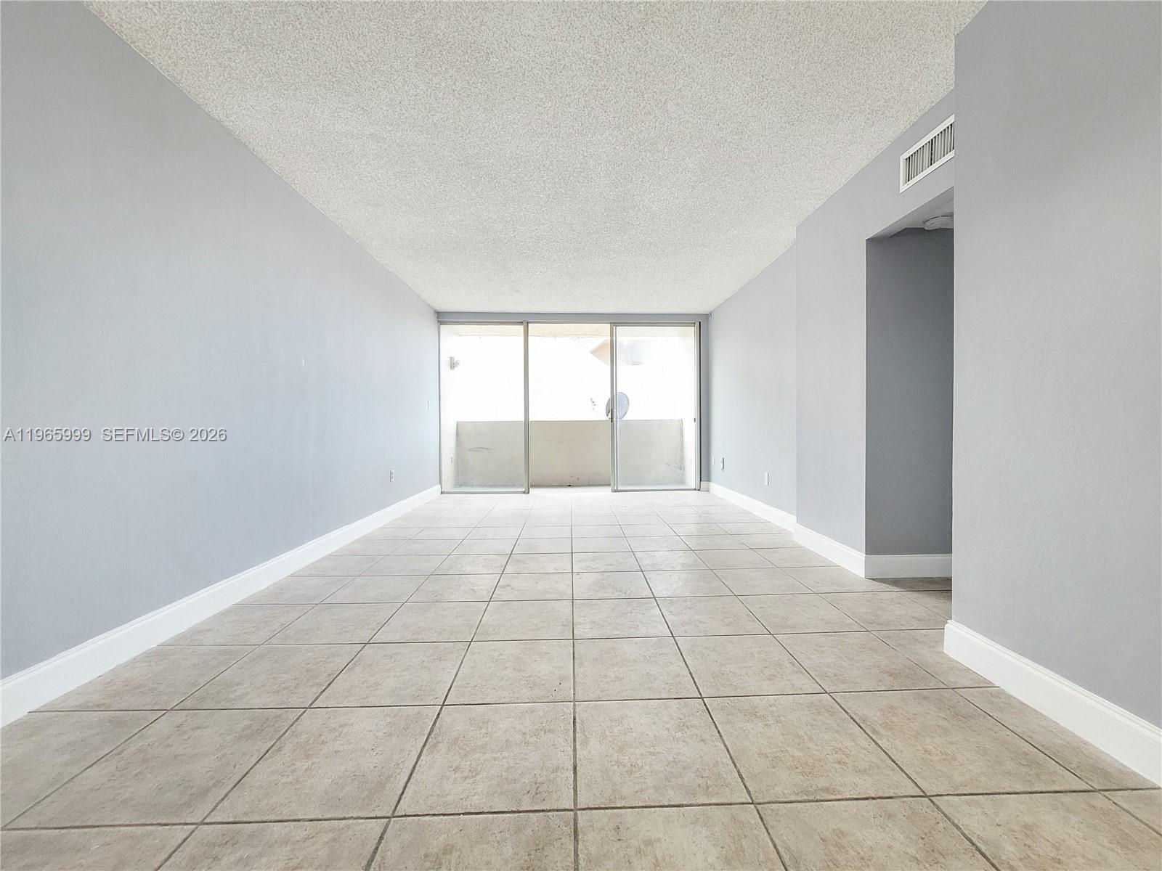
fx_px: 436
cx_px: 581
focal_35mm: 13
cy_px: 436
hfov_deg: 106.2
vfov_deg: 89.9
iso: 200
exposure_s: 1/60
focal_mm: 1.74
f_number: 2.2
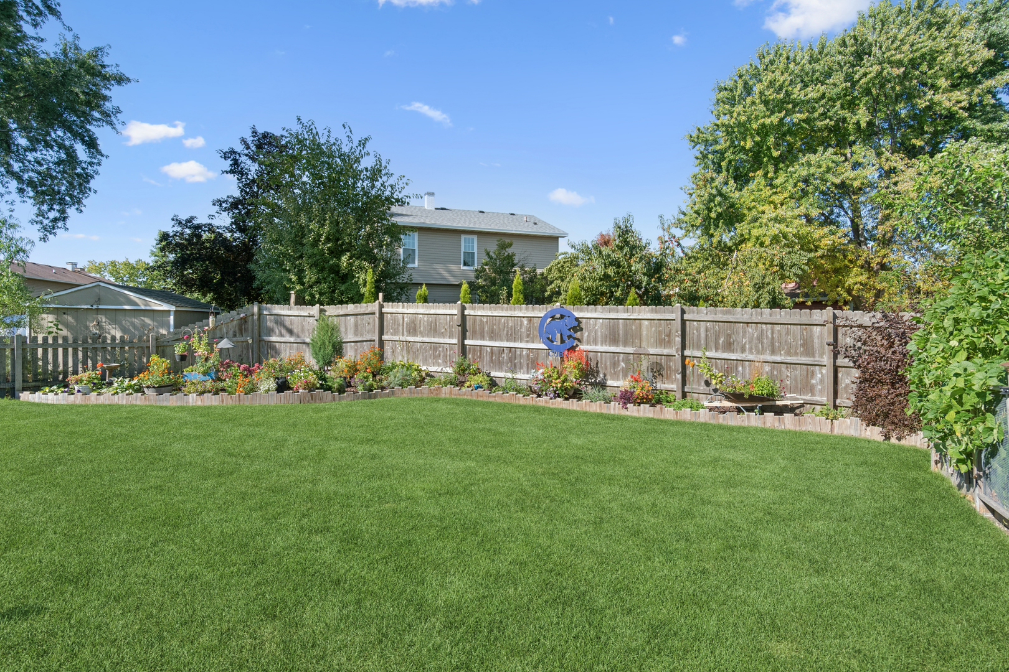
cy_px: 336
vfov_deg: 67.4
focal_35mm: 18
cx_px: 504
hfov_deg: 90.0
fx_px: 504
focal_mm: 12
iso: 250
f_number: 8
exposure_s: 1/320
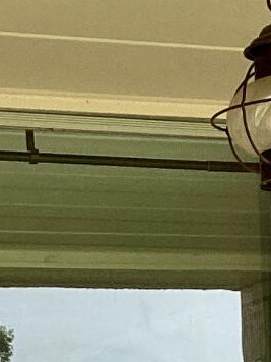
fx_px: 1816
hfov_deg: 8.5
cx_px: 138
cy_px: 738
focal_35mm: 174
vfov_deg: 10.4
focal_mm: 3.3
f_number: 2.4
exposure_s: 1/296
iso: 25
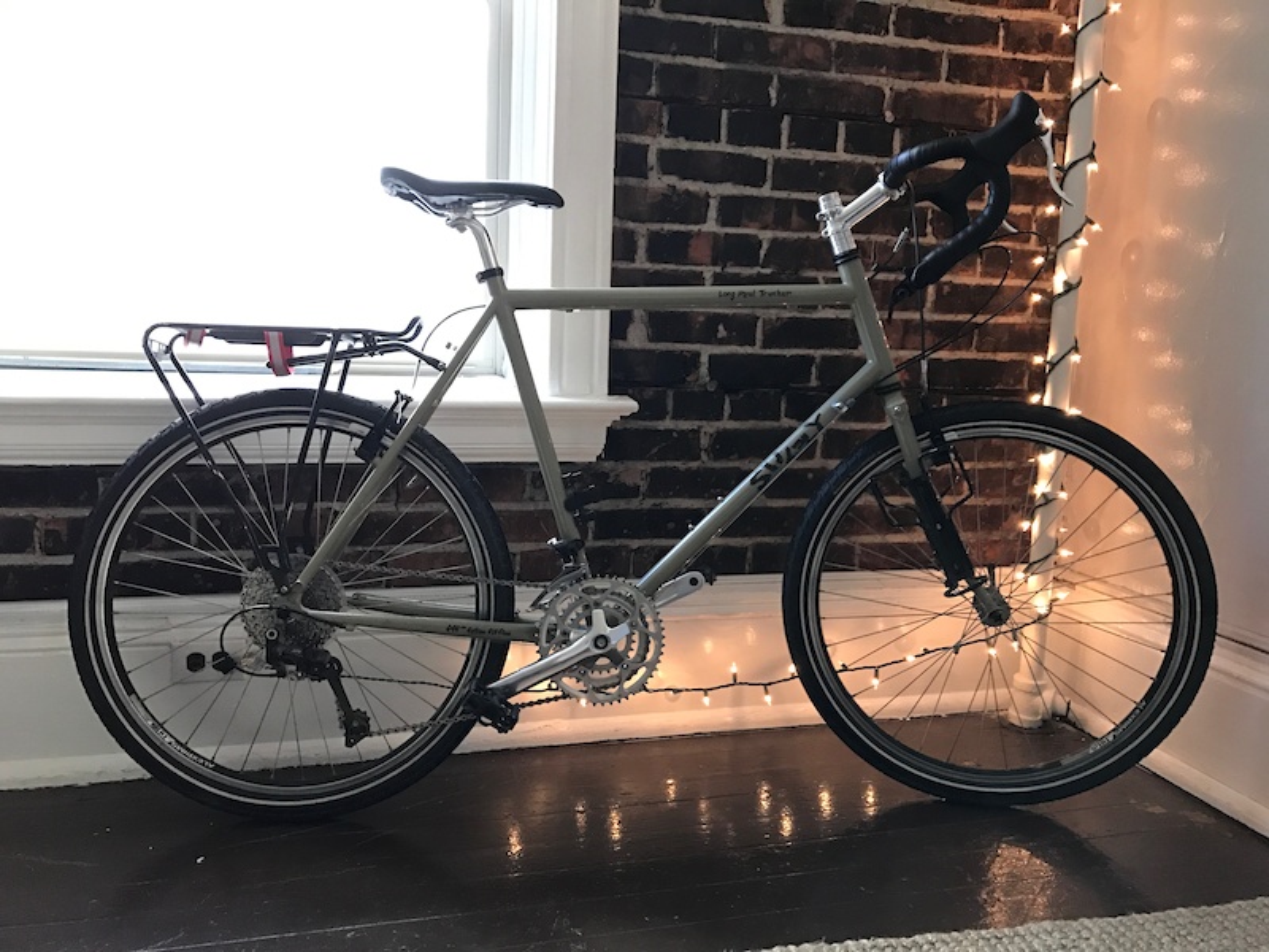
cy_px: 476
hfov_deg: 63.4
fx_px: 1026
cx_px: 634
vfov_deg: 49.7
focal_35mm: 28
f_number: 1.8
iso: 80
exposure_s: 1/15
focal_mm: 3.99
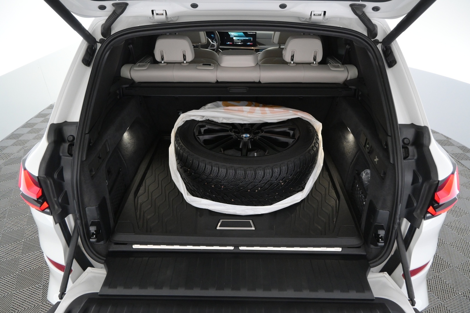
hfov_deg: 73.7
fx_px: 313
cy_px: 156
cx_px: 235
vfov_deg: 53.1
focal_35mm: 24
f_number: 4.5
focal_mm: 16
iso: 2500
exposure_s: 1/80
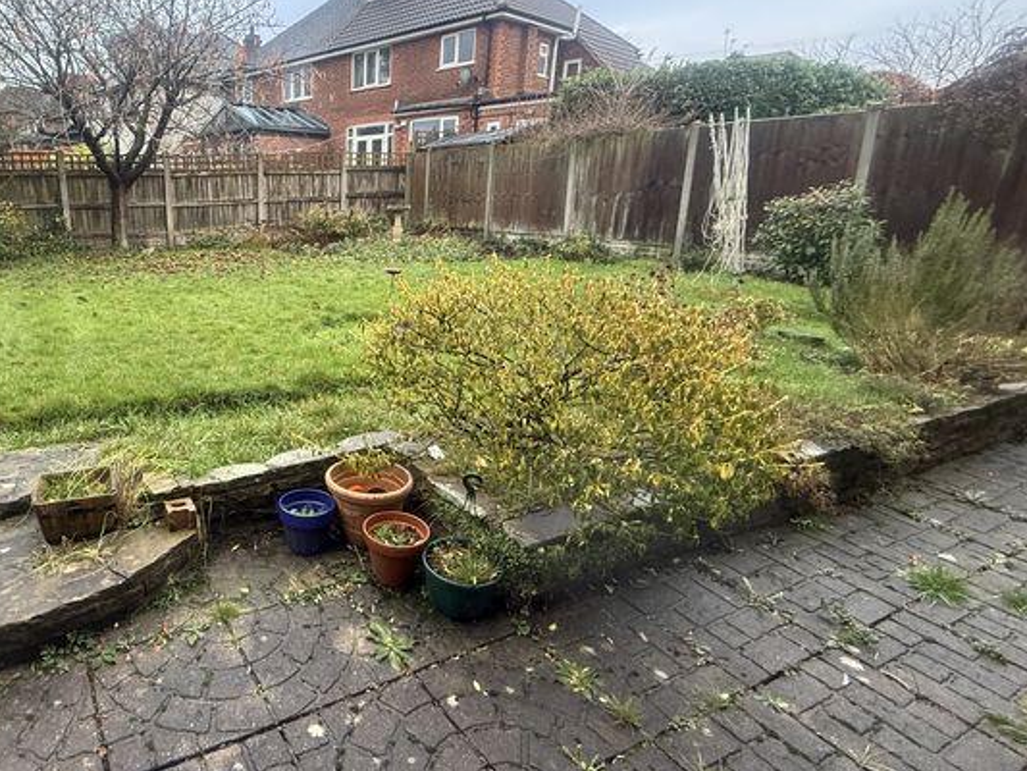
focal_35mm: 21
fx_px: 623
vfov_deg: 63.4
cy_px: 368
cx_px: 291
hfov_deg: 74.8
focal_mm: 2.22
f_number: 2.2
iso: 250
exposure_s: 1/99
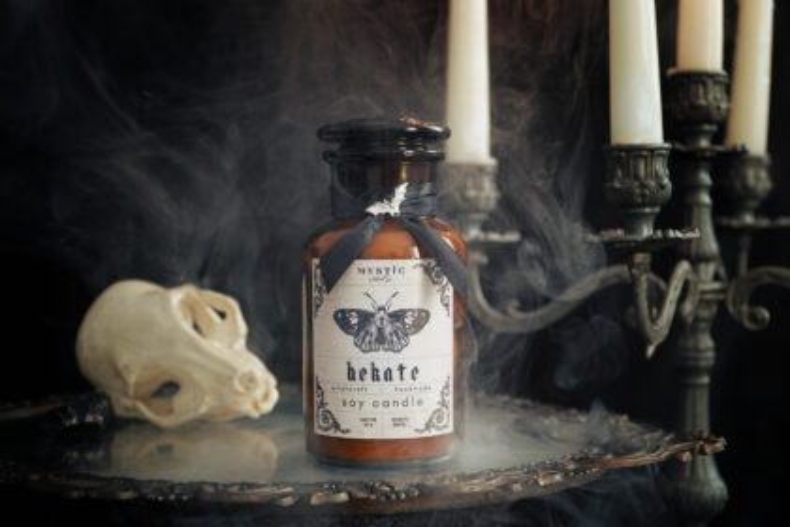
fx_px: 1251
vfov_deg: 23.8
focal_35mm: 57
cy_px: 264
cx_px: 395
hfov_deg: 35.1
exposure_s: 1/160
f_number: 4
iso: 2000
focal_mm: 38
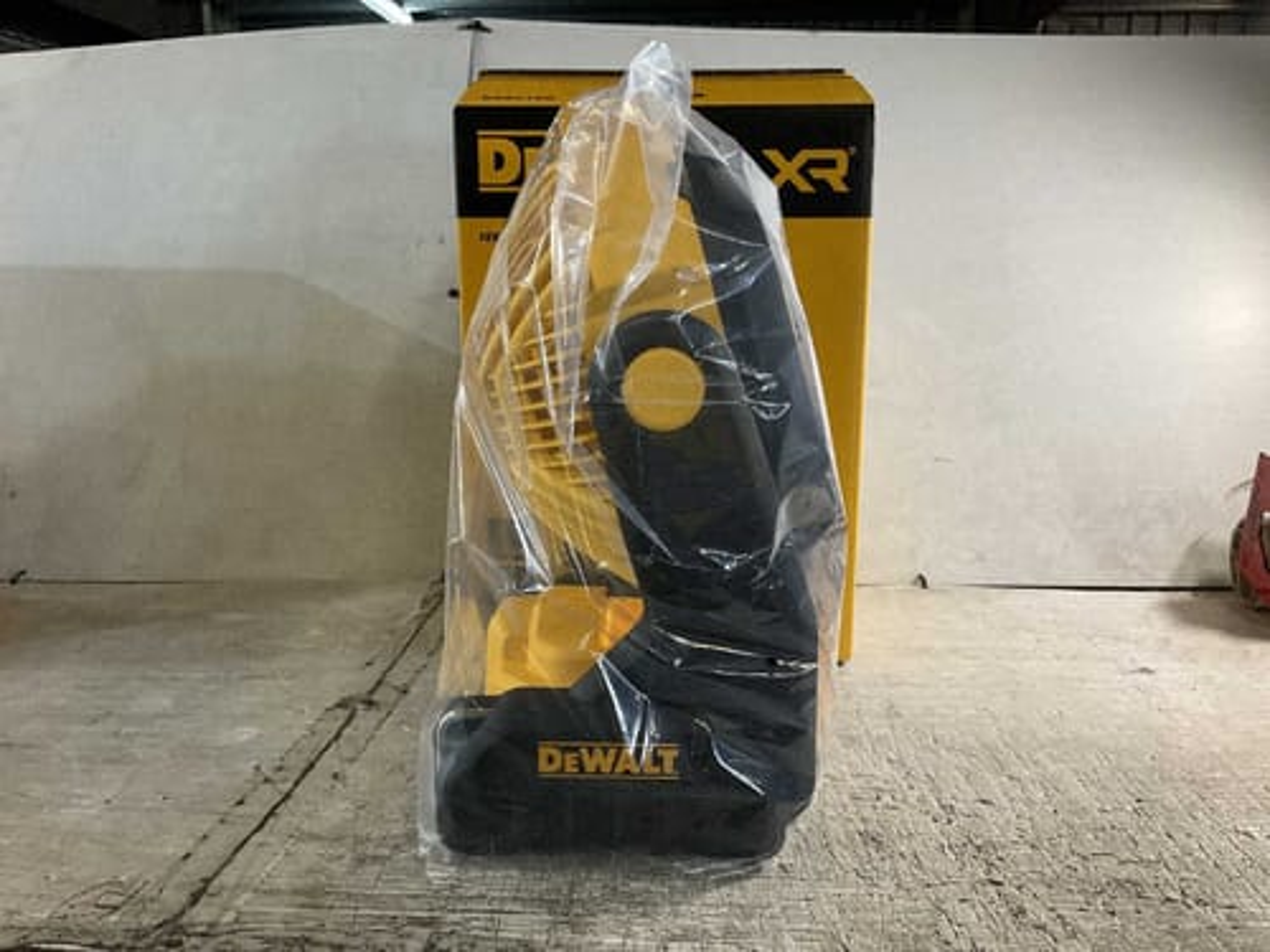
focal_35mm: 29
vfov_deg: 48.2
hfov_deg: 61.7
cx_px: 635
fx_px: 1064
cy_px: 476
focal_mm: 3
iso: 64
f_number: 1.8
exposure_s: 1/50
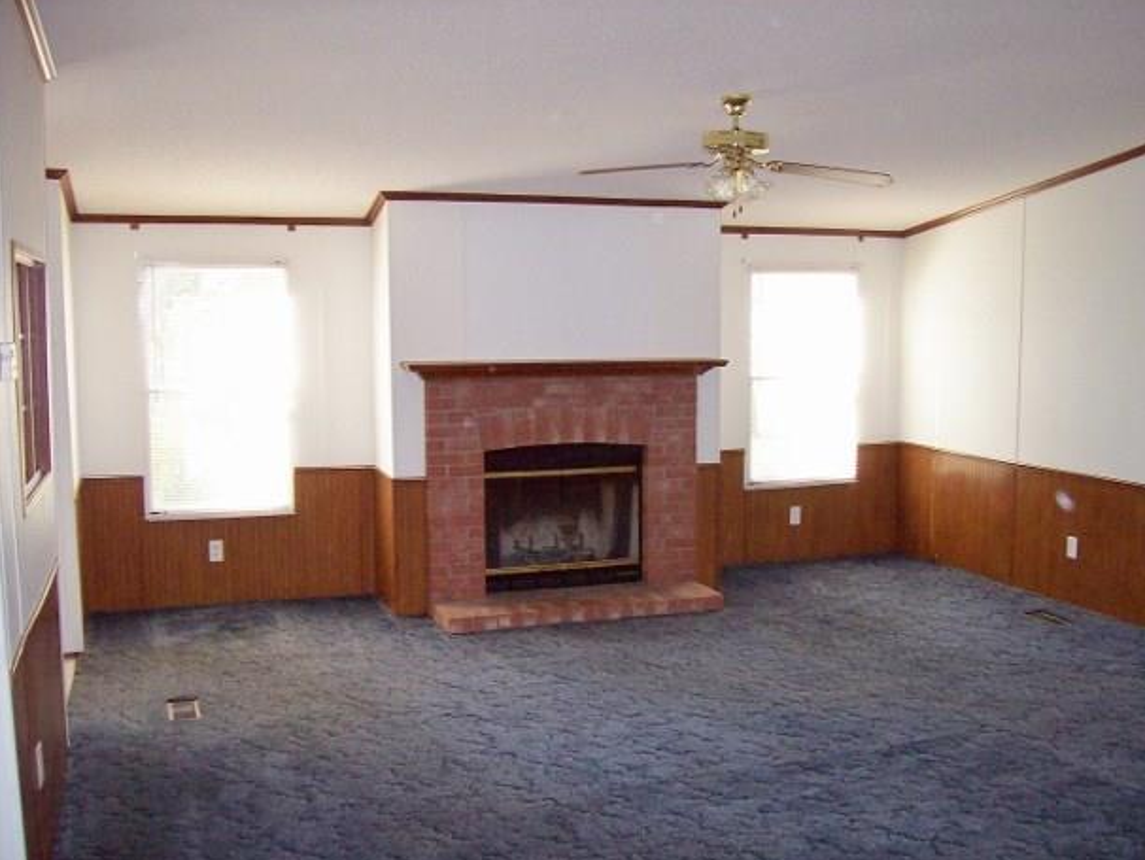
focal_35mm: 38
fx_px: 1257
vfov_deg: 37.7
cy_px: 448
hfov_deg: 48.9
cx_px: 603
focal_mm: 6
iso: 140
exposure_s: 1/64
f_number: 2.7
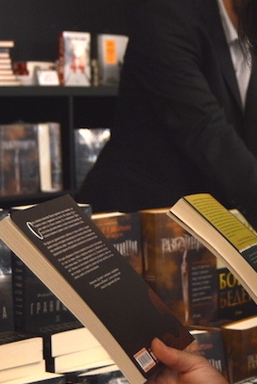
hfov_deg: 13.2
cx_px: 247
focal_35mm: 103
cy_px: 192
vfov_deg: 19.8
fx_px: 1101
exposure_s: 1/50
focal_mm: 28
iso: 800
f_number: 4
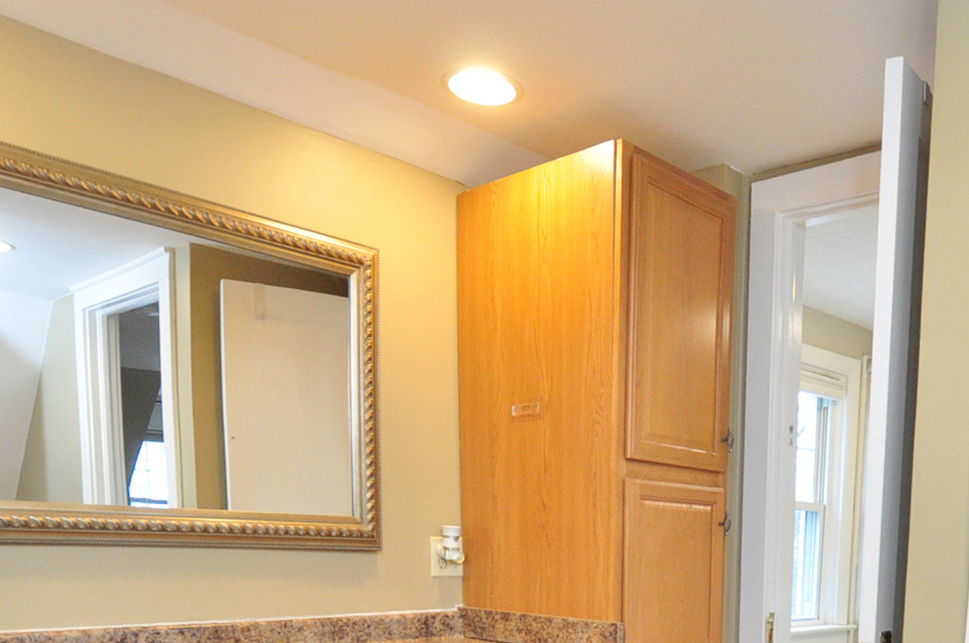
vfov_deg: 34.9
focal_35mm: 33
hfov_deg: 55.4
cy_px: 688
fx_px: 887
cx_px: 685
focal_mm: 10
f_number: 4.5
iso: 1250
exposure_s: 1/80
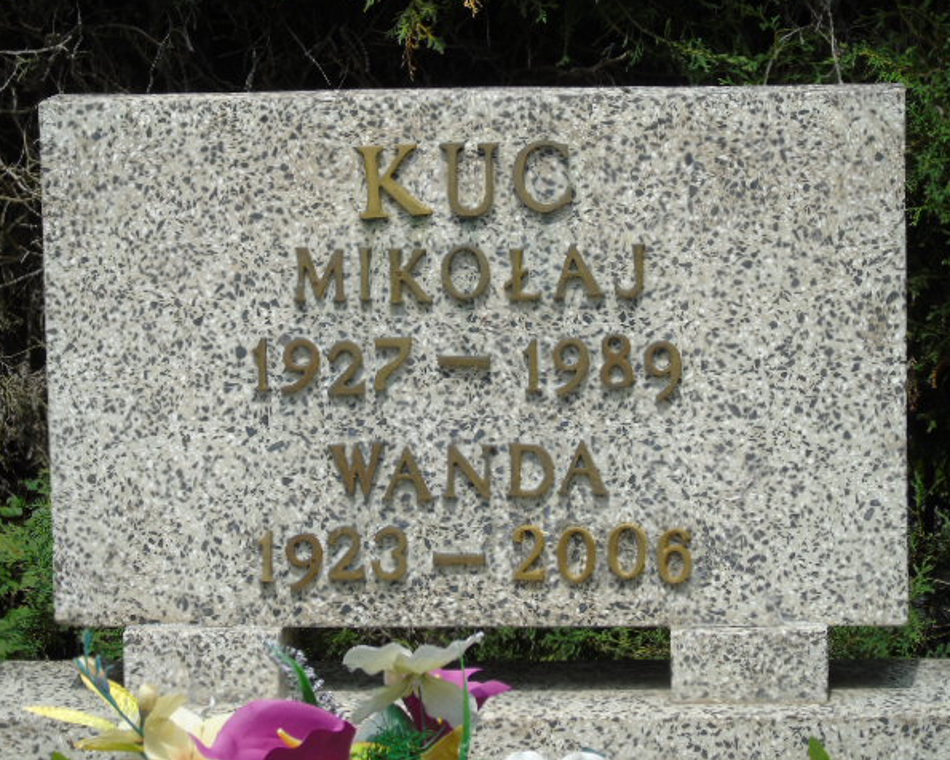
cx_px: 477
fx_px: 4780
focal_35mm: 170
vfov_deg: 9.1
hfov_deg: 11.4
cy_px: 378
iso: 80
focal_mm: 29
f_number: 4.9
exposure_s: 1/320
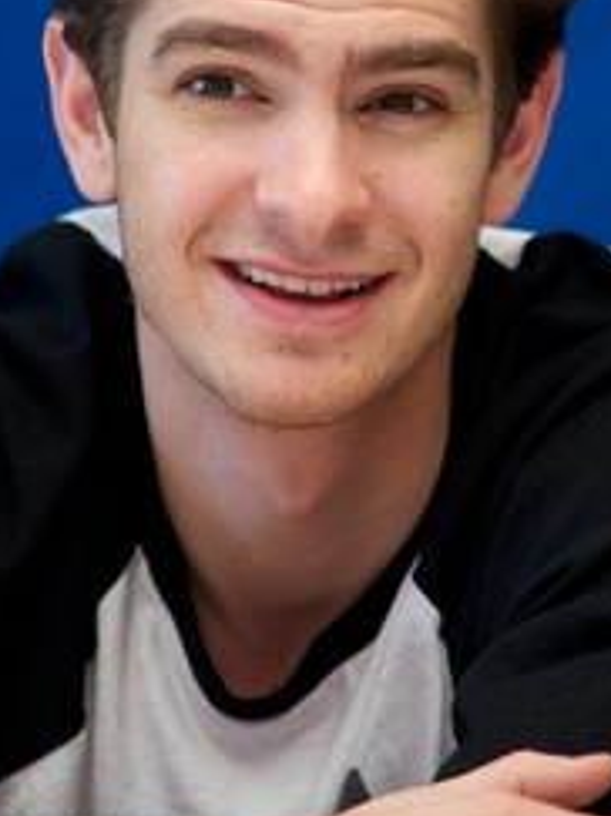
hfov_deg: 4.7
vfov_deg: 6.3
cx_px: 376
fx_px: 7443
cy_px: 272
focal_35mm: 316
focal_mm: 200
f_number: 5.6
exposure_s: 1/60
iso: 800
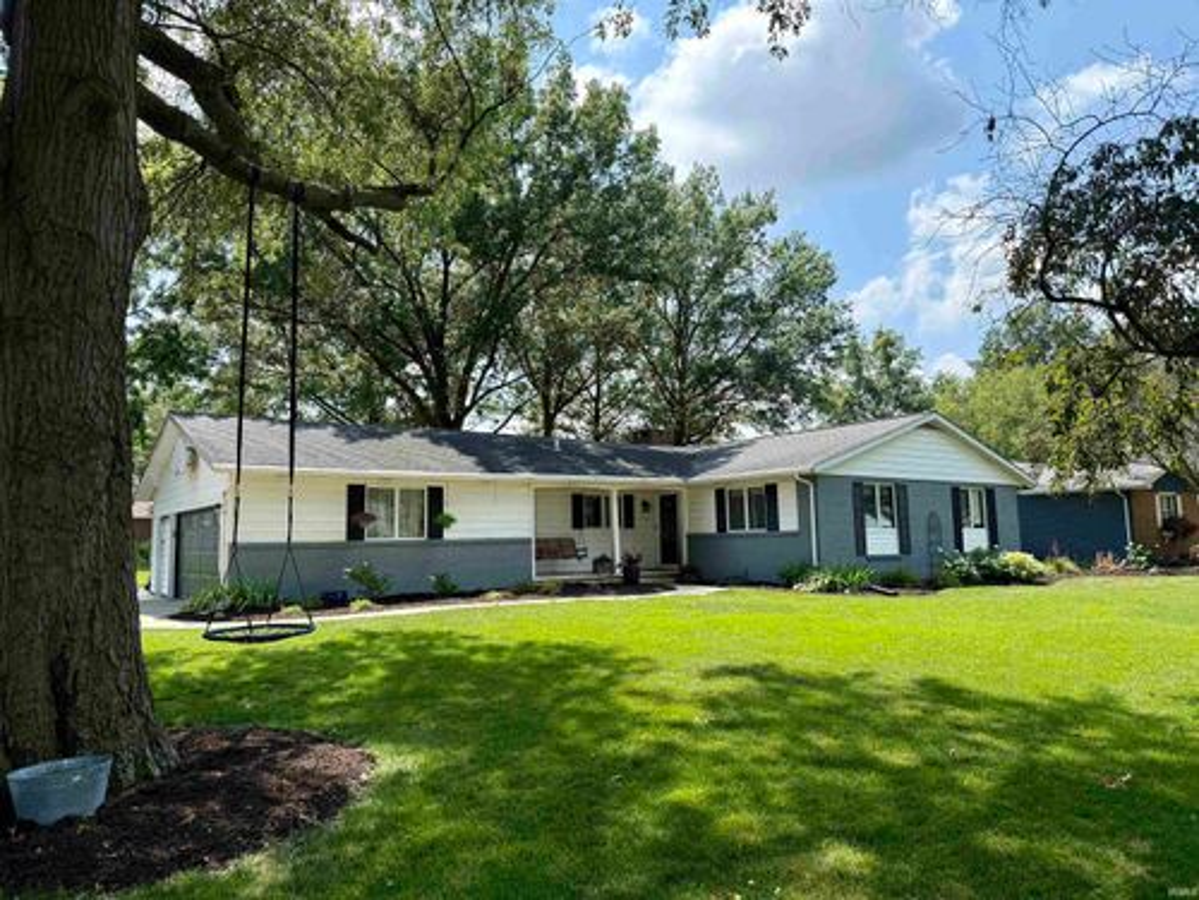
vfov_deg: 56.8
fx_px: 831
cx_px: 600
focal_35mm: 24
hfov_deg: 71.6
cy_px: 450
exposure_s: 1/3021
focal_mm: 6.76
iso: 100
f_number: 1.78
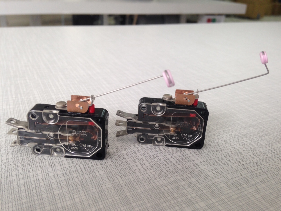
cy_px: 106
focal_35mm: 33
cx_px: 140
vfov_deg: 42.9
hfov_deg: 55.4
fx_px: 268
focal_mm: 4.12
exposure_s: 1/24
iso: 50
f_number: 2.4
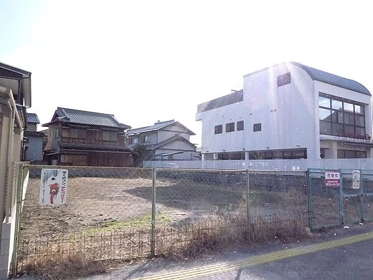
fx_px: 269
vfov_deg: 54.9
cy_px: 140
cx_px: 186
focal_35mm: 25
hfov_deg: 69.4
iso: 2500
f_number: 6.3
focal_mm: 4.5
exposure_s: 1/2000
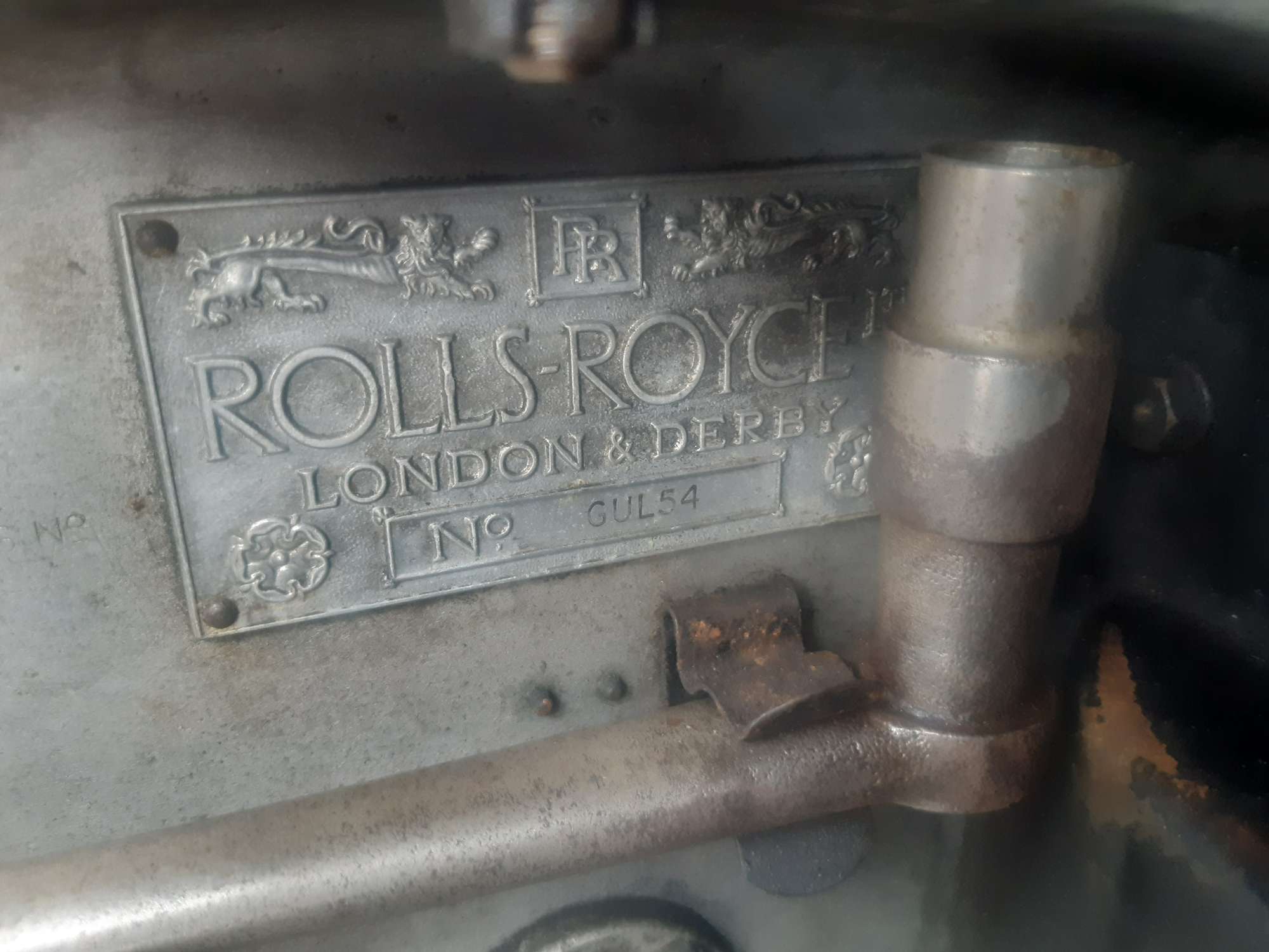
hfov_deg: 67.3
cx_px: 634
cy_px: 476
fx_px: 953
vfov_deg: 53.1
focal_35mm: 26
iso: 200
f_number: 1.7
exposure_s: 1/50
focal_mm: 3.92
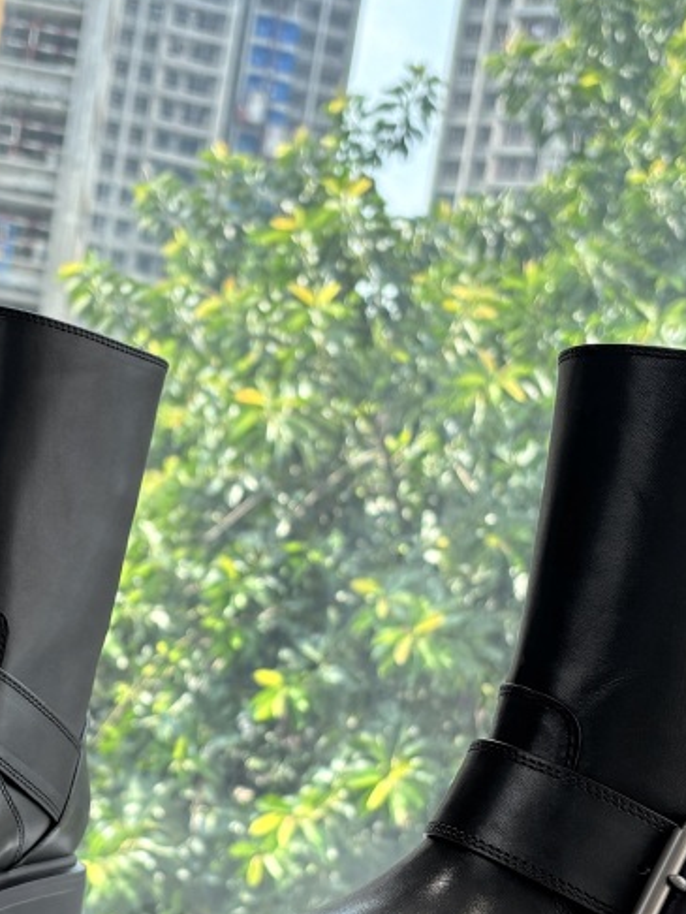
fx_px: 2033
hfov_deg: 19.1
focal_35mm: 77
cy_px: 668
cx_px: 293
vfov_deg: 25.1
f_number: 1.6
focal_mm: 5.96
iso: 40
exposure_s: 1/255
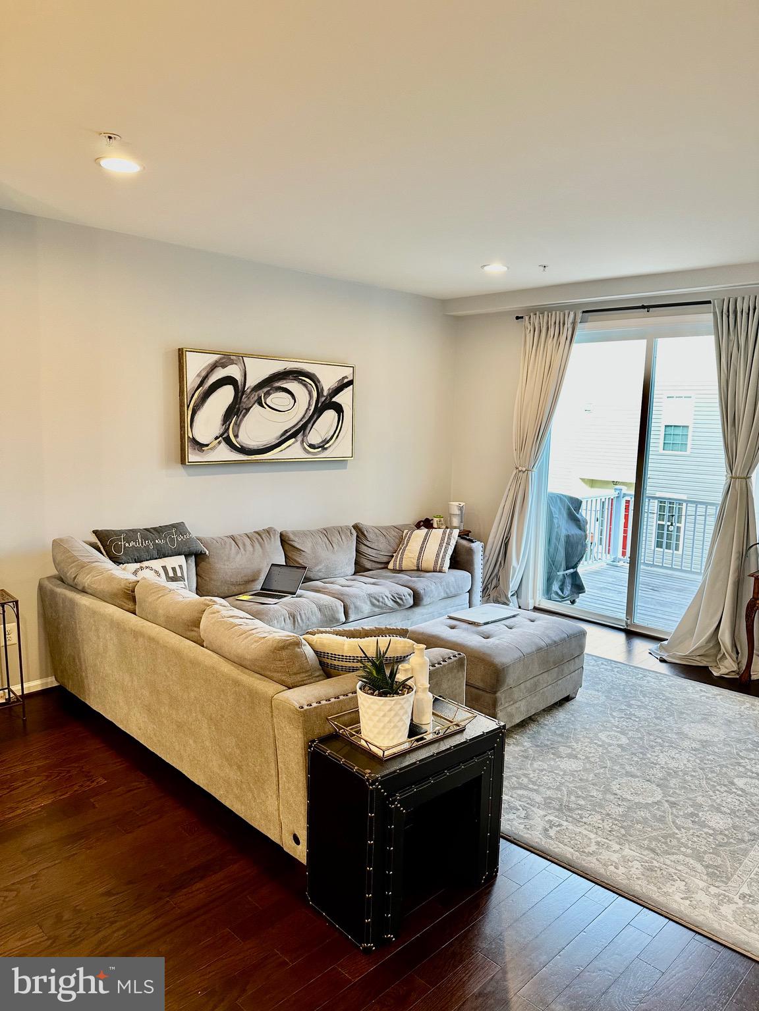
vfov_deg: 71.6
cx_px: 380
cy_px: 506
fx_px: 702
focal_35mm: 24
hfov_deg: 56.8
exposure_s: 1/60
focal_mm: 6.86
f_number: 1.78
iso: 160
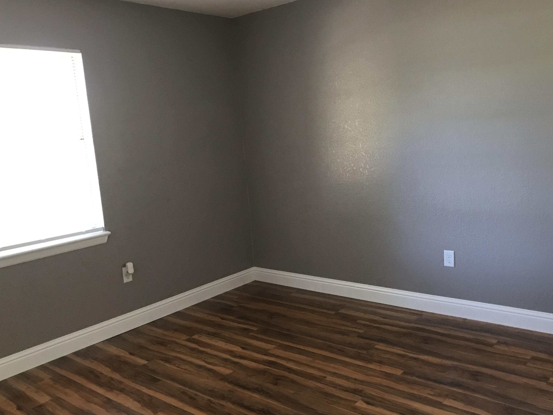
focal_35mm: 32
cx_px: 288
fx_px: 511
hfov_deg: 56.8
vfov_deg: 44.1
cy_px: 219
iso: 64
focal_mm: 3.99
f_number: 1.8
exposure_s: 1/15
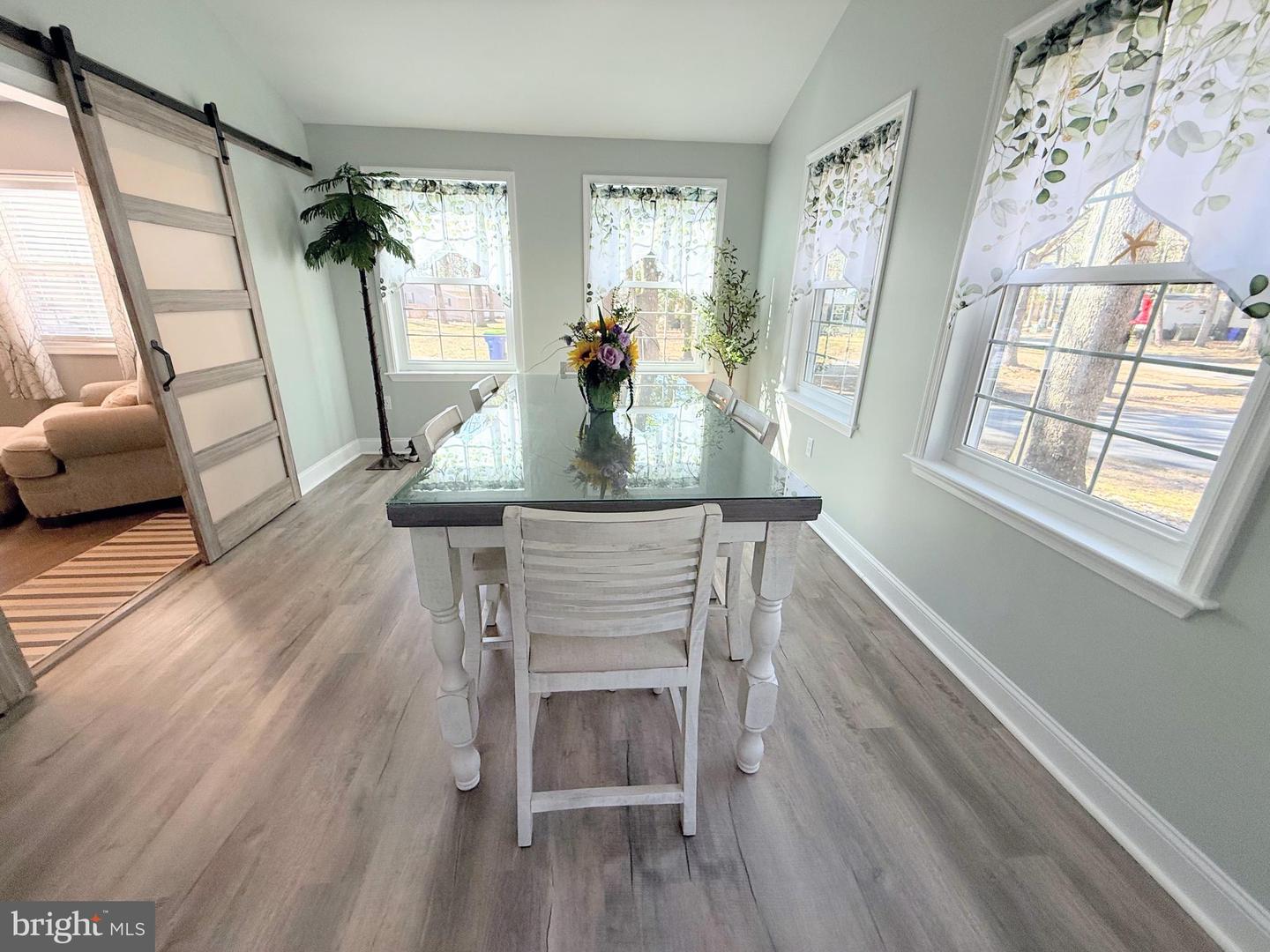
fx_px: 514
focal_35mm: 14
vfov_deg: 85.7
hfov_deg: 102.1
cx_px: 635
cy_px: 476
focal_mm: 2.22
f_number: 2.2
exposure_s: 1/99
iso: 100
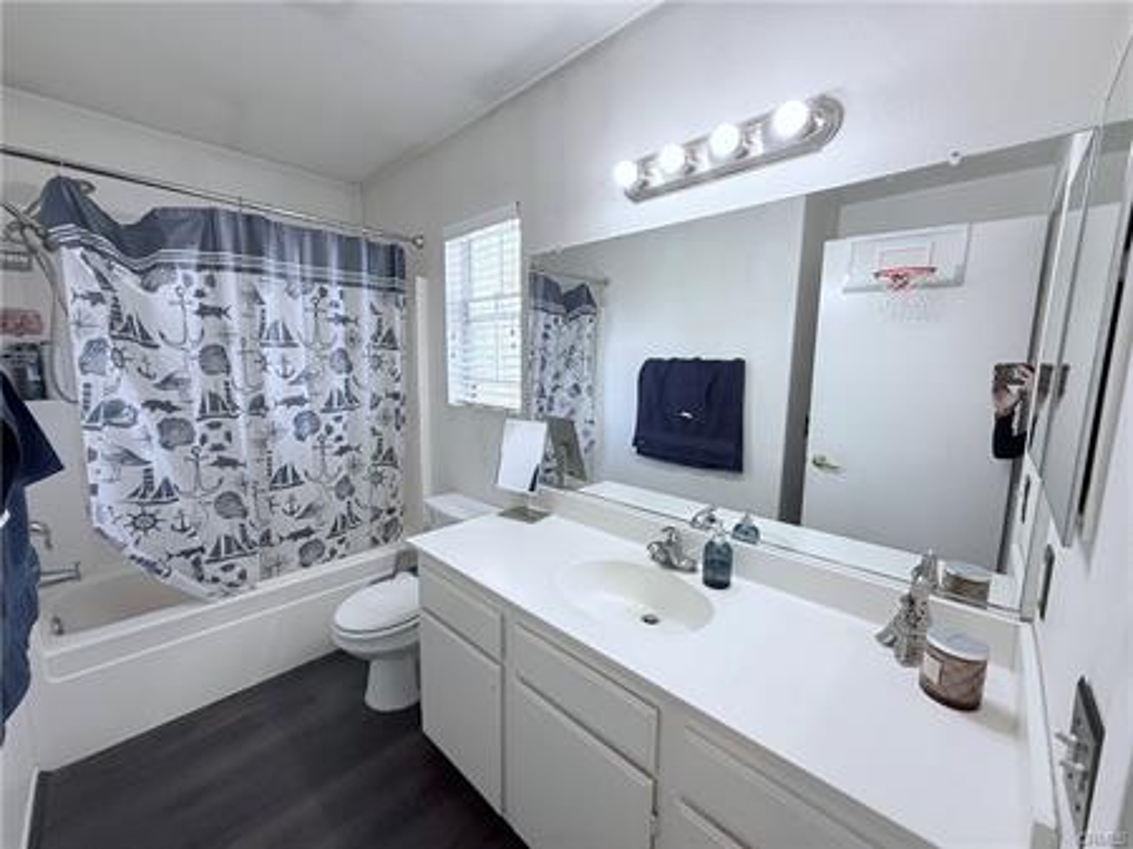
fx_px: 458
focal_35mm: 14
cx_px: 566
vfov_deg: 85.6
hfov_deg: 102.1
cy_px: 424
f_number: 2.2
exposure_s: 1/120
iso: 125
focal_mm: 2.22
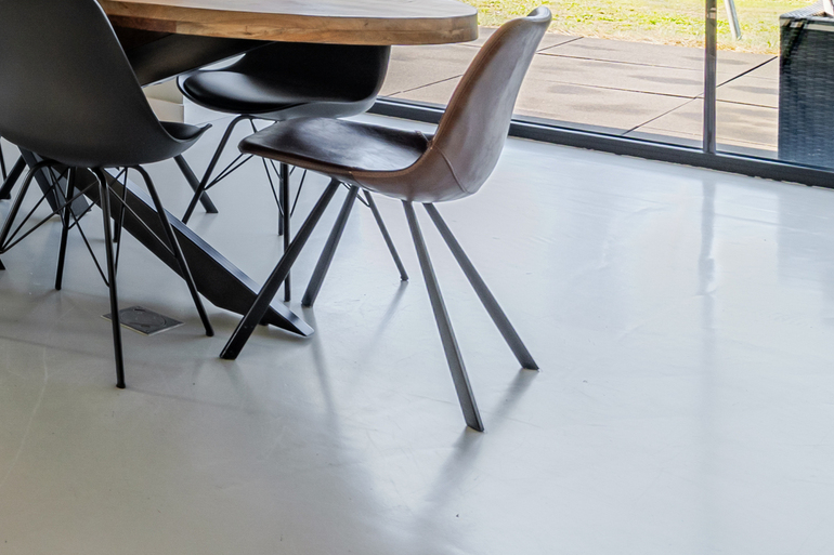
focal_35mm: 53
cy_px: -157
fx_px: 1227
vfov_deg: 22.8
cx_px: -324
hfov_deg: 28.5
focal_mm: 17
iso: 250
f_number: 11
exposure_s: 1/400
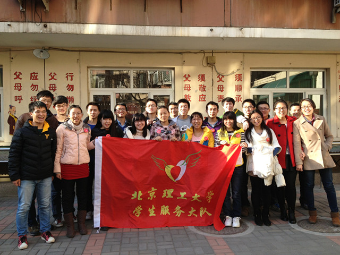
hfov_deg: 52.6
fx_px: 344
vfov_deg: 40.7
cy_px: 128
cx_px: 170
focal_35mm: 35
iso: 50
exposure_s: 1/239
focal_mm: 4.28
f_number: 2.4
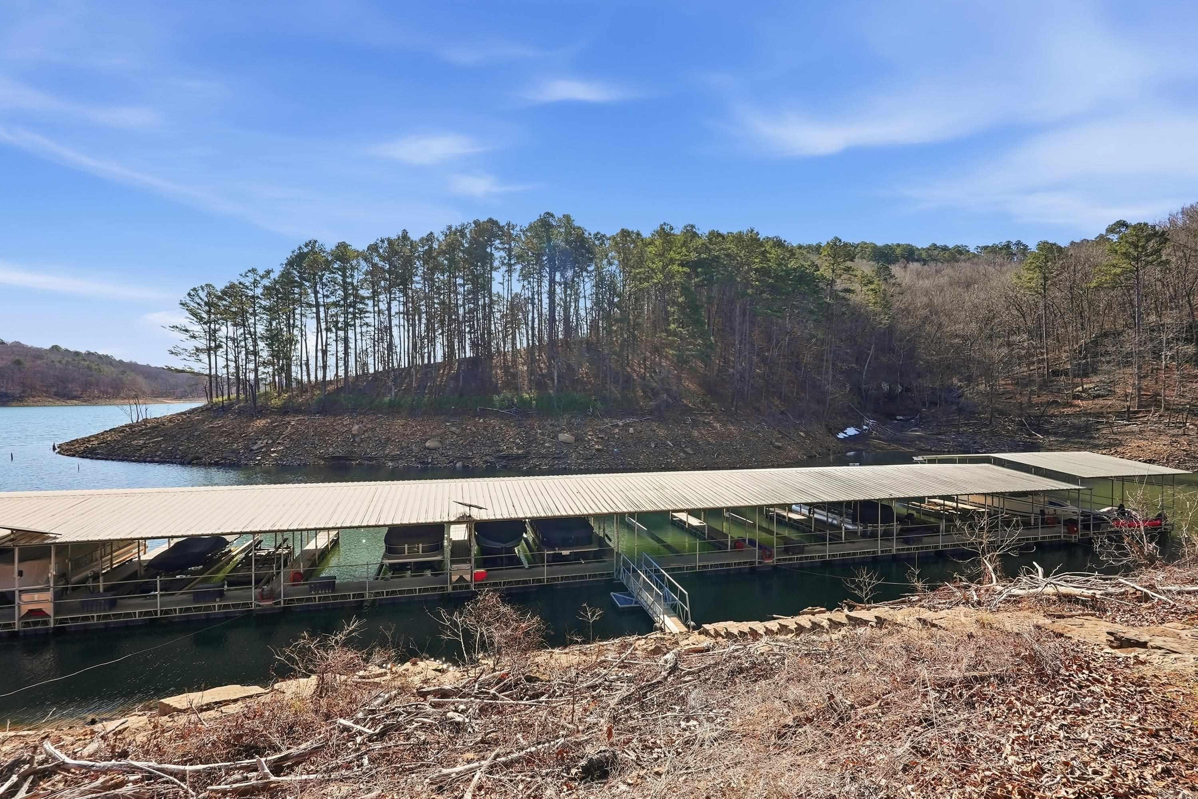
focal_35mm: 16
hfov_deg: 96.7
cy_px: 400
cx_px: 599
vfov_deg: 73.8
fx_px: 533
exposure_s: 1/2000
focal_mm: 16
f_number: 9
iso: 640
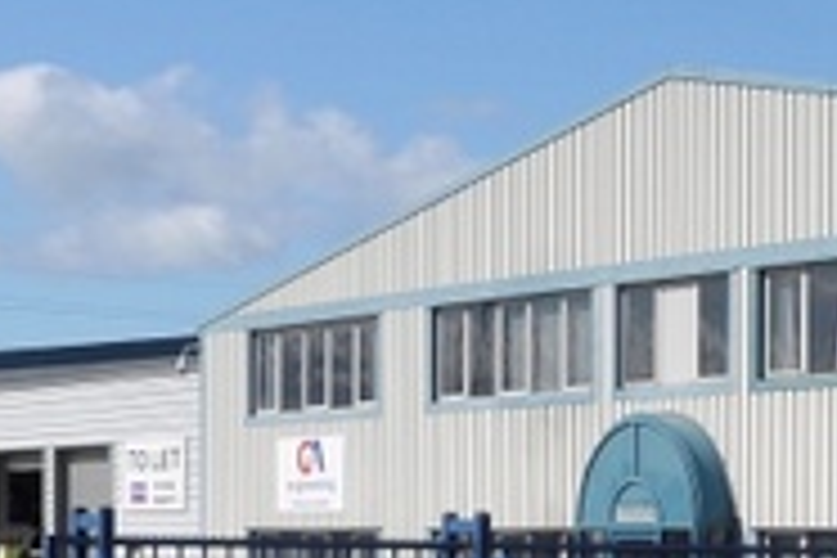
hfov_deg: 15.4
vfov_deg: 10.2
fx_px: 3092
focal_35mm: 133
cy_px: 558
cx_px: 446
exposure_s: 1/800
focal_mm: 31
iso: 200
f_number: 8
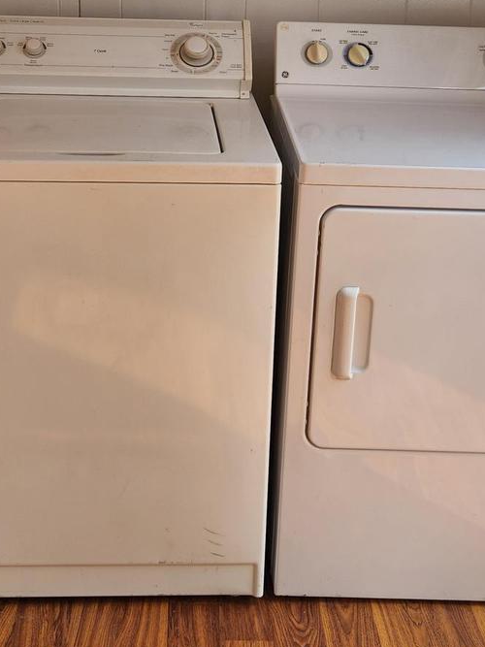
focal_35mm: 53
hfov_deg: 27.5
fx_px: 990
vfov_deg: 35.4
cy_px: 164
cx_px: 210
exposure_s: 1/336
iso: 20
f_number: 1.8
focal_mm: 5.4
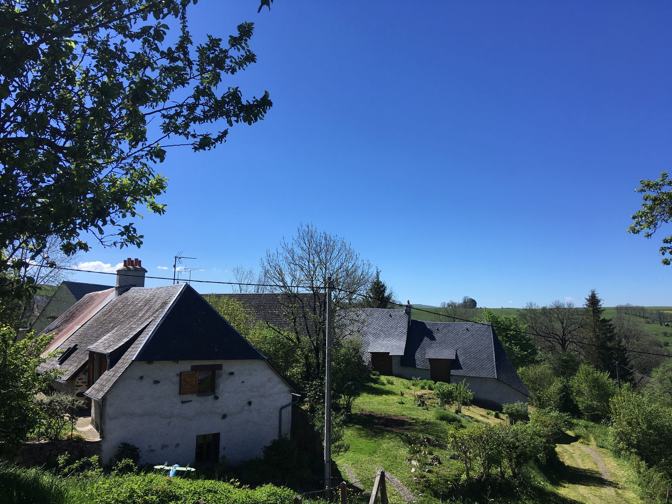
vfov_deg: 48.2
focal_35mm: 29
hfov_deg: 61.7
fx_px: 563
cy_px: 252
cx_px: 336
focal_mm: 4.15
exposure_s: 1/1508
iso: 25
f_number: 2.2
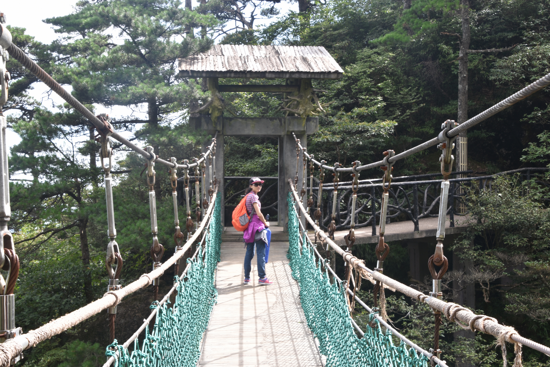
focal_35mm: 66
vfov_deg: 20.6
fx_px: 1008
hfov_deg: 30.5
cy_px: 184
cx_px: 275
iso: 100
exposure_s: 1/15
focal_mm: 44
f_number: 18
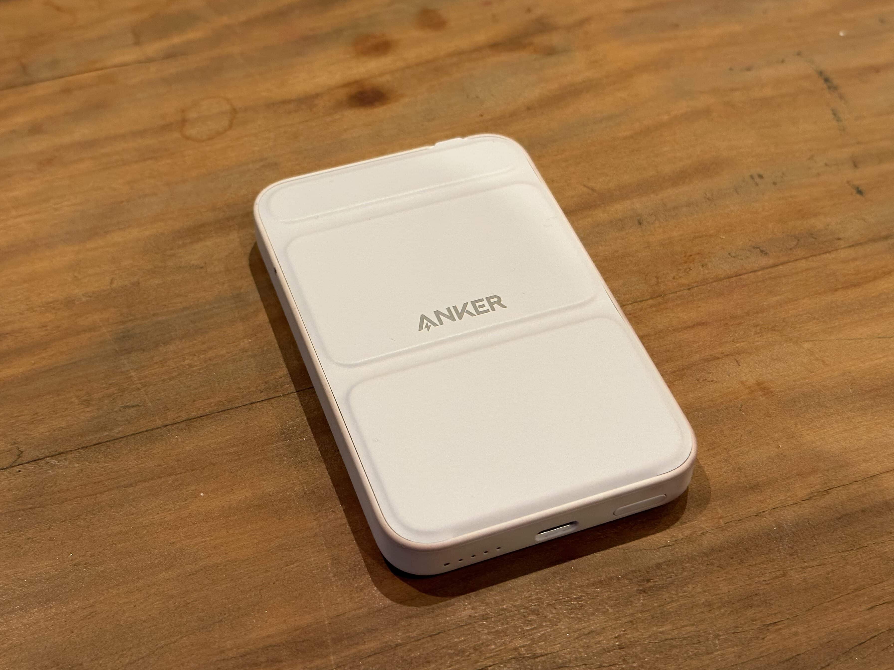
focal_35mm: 54
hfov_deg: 35.5
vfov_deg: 27.0
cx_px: 451
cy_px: 335
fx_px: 1395
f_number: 1.78
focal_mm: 6.86
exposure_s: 1/60
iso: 250
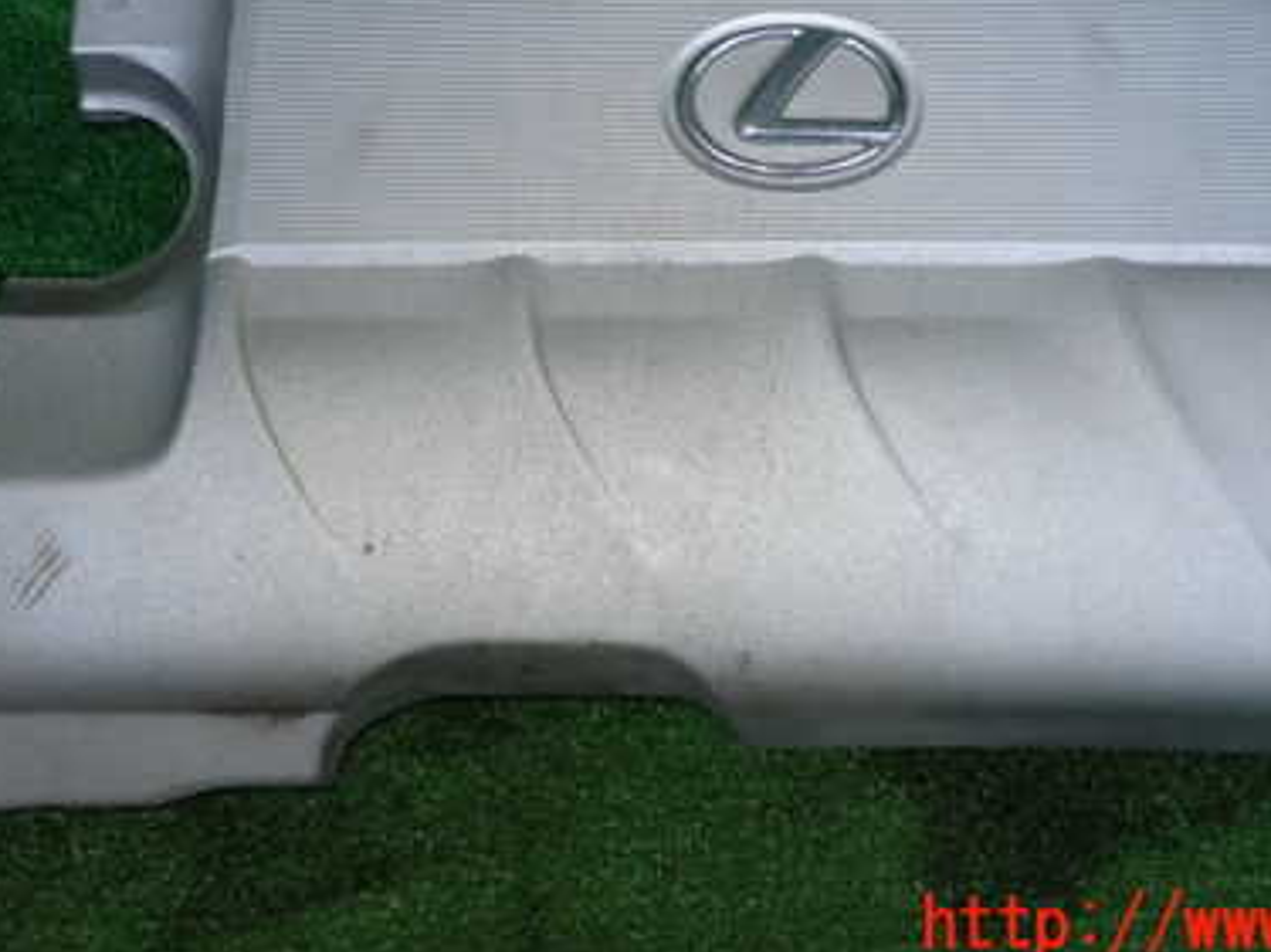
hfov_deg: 39.7
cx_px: 671
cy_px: 207
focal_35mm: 48
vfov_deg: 29.6
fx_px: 1762
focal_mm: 5.4
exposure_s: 1/60
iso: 125
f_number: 2.3
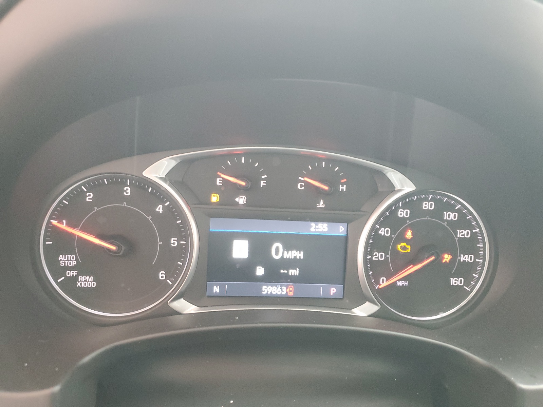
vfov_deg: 53.1
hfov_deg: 67.3
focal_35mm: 26
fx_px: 408
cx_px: 272
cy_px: 204
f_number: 1.5
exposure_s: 1/60.2
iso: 322
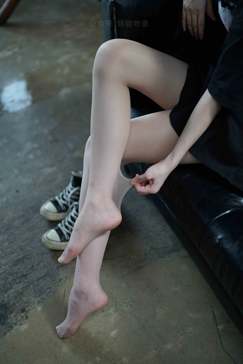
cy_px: 182
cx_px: 122
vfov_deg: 39.6
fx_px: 506
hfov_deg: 27.0
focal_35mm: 50
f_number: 1.8
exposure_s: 1/160
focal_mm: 50
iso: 200
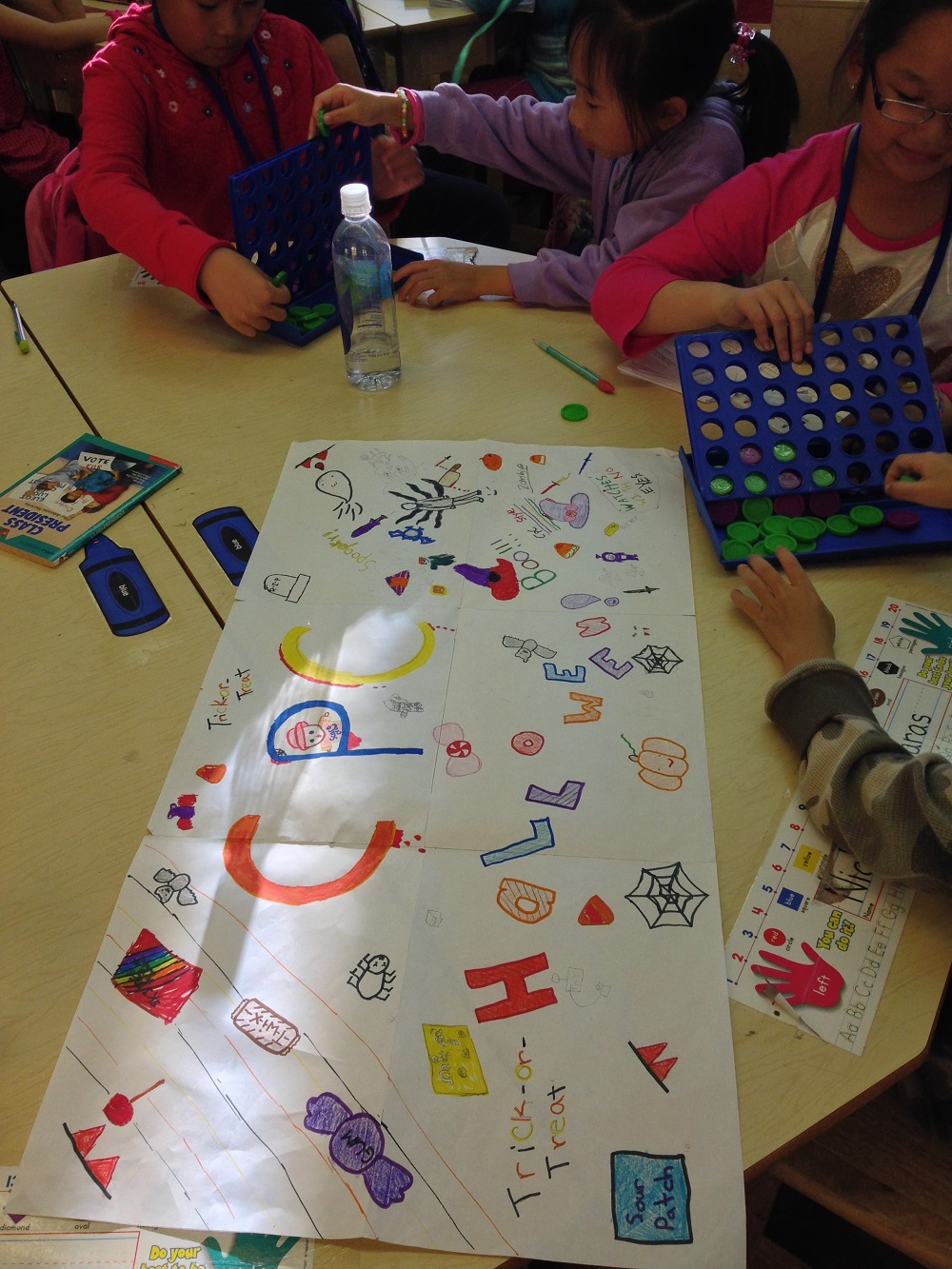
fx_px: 1210
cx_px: 476
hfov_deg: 43.0
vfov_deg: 55.3
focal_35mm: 33
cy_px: 634
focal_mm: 4.12
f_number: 2.4
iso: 80
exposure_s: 1/120
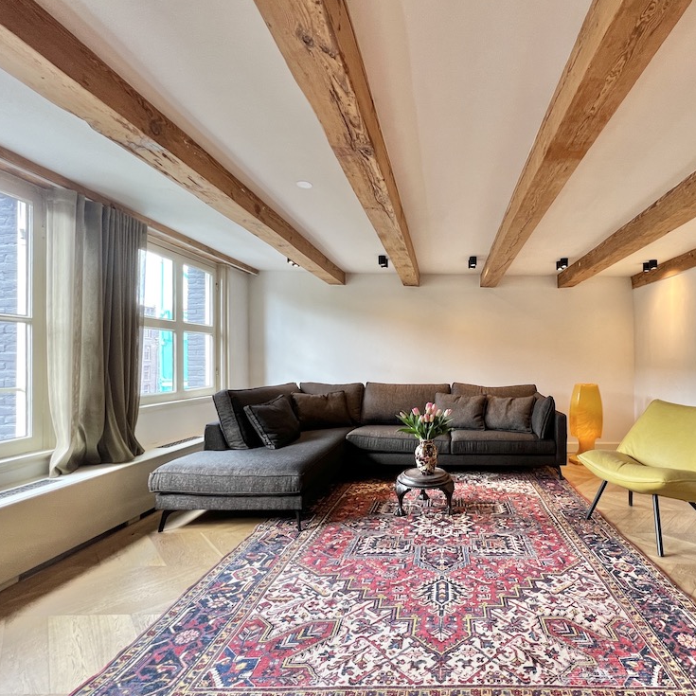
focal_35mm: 16
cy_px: 355
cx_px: 450
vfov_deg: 87.4
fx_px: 364
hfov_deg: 85.1
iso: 160
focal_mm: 1.57
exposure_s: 1/100
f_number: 1.8
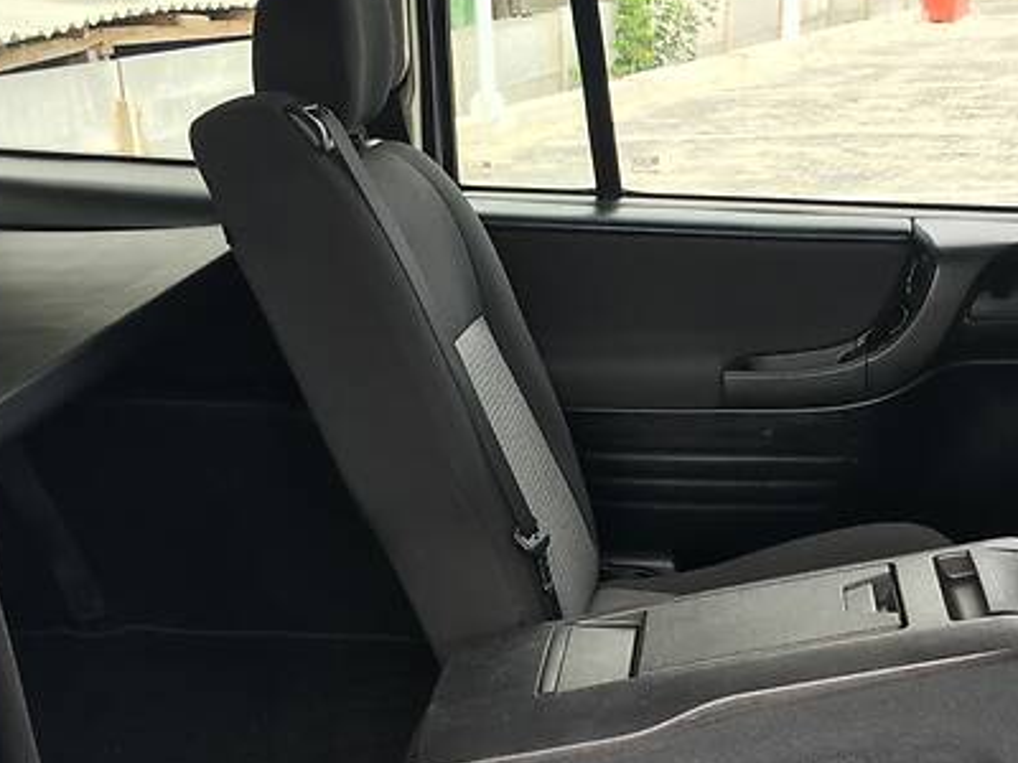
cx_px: 613
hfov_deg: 33.1
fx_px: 1706
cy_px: 641
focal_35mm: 58
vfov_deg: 24.7
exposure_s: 1/100
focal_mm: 4.2
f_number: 2.2
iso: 40
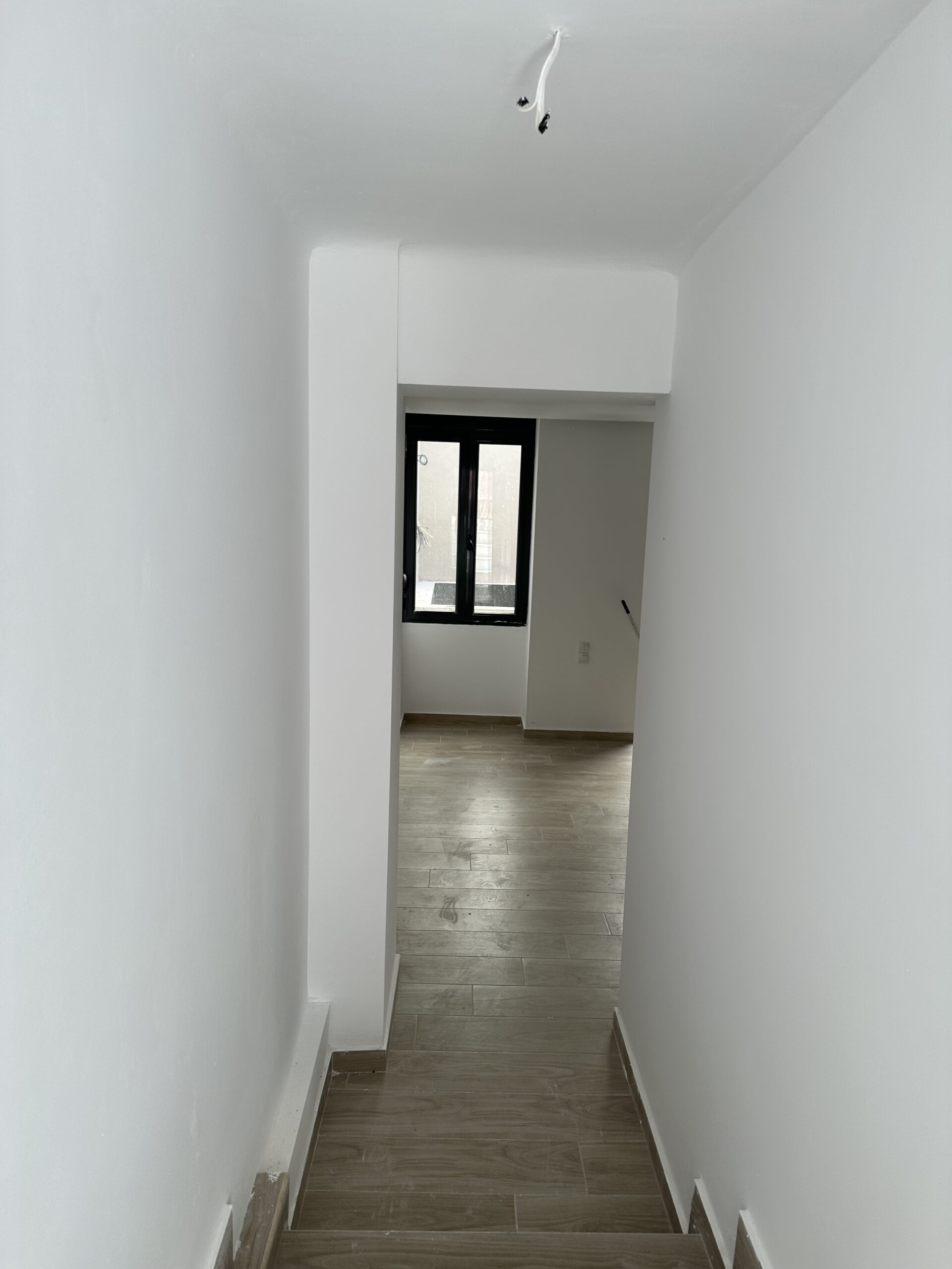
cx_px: 476
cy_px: 634
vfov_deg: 71.6
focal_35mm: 24
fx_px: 880
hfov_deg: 56.8
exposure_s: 1/152
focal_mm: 6.86
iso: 64
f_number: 1.78
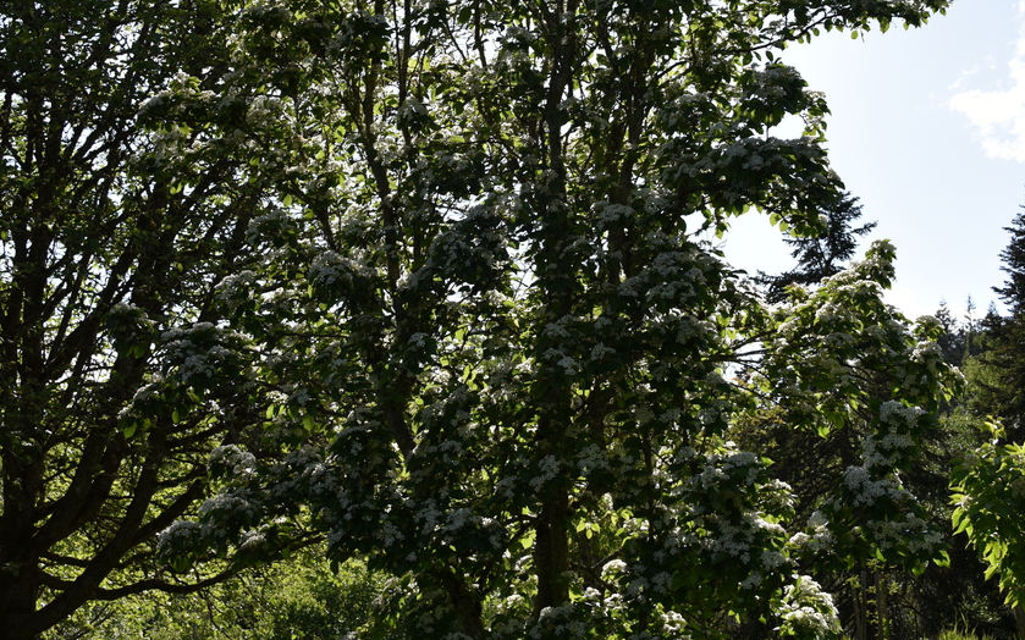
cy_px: 148
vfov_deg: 22.9
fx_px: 1564
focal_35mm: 56
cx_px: 512
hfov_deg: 36.3
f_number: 9
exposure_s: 1/200
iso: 100
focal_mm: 36
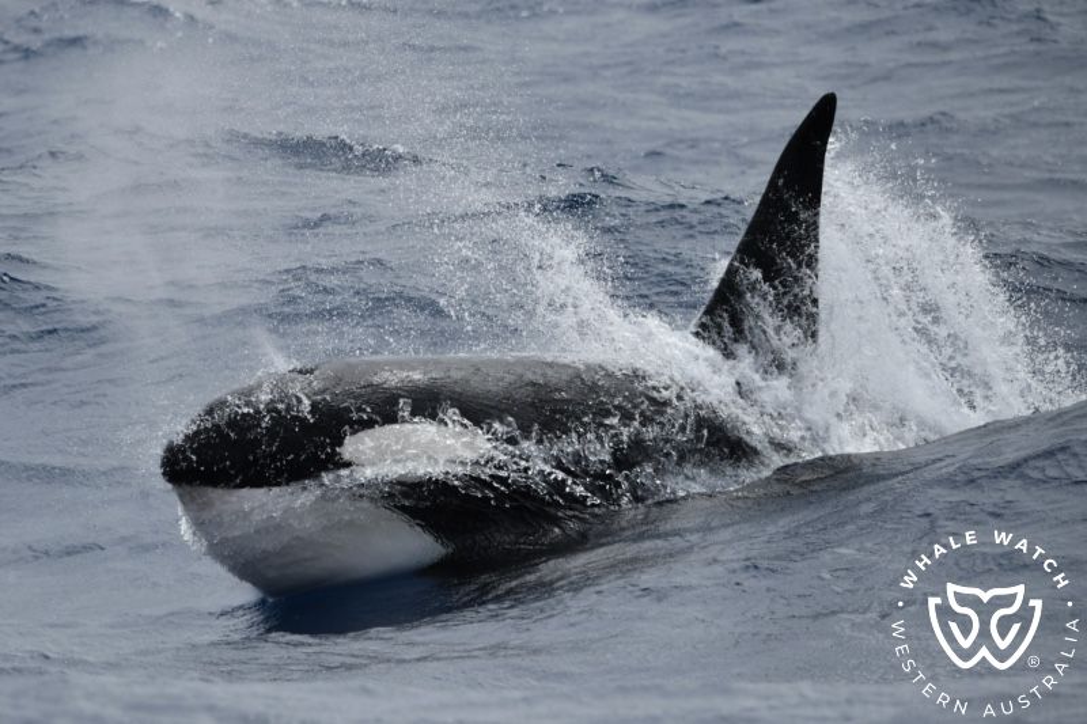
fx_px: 11471
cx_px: 544
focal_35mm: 380
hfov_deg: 5.4
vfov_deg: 3.6
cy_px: 362
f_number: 6
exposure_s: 1/8000
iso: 640
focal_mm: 380
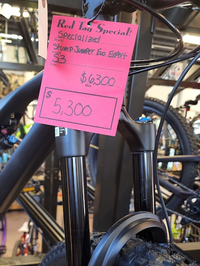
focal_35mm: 32
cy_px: 167
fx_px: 247
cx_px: 69
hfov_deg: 43.6
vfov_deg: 56.1
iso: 320
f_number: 1.8
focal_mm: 6.4
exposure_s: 1/120
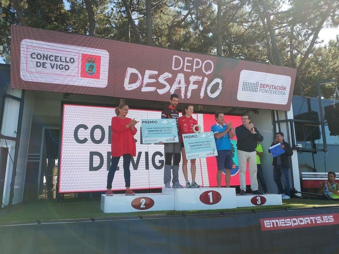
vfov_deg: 44.2
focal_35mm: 32
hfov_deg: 56.8
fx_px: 313
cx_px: 170
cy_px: 127
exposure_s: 1/515
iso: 100
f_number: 2
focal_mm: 4.5
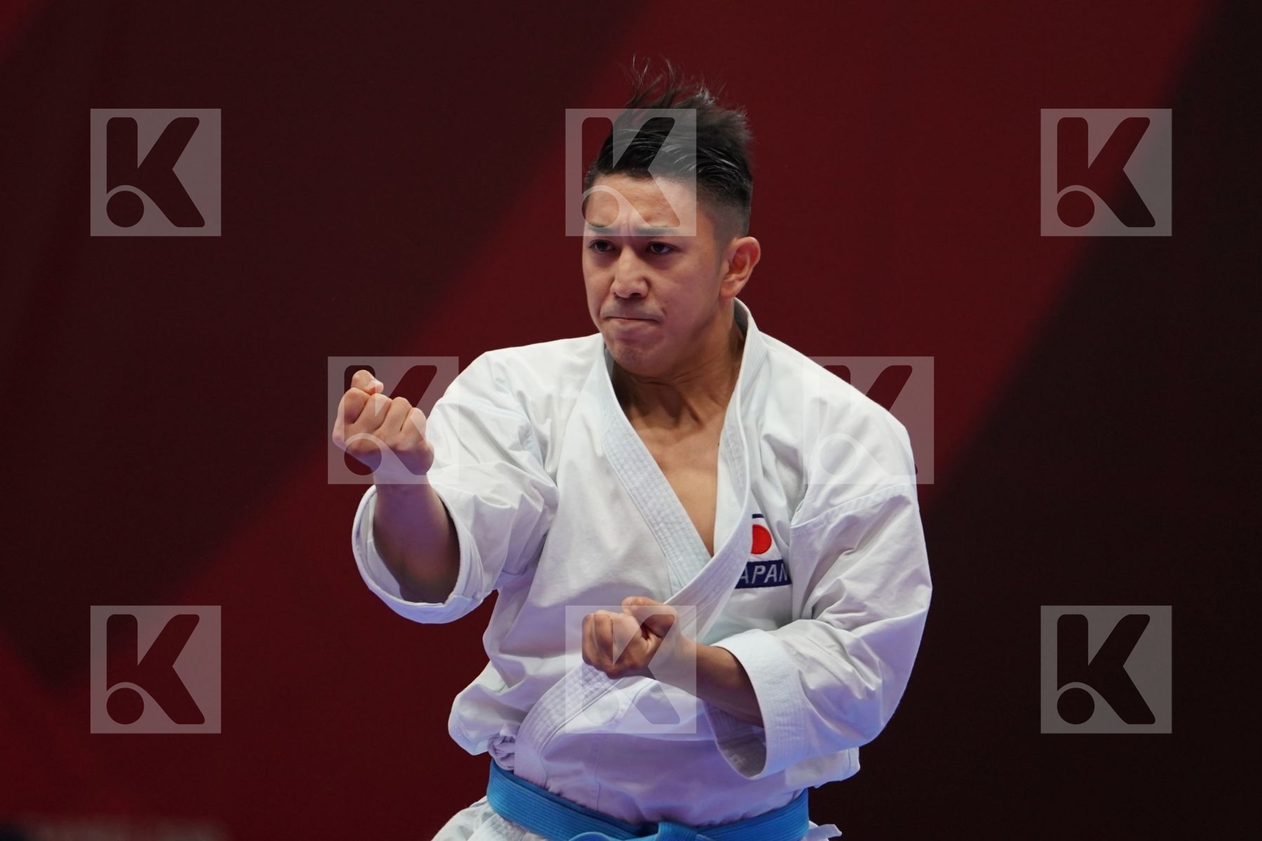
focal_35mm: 420
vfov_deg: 3.3
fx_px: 14722
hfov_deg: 4.9
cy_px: 420
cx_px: 631
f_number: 4
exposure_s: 1/500
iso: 1250
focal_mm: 280
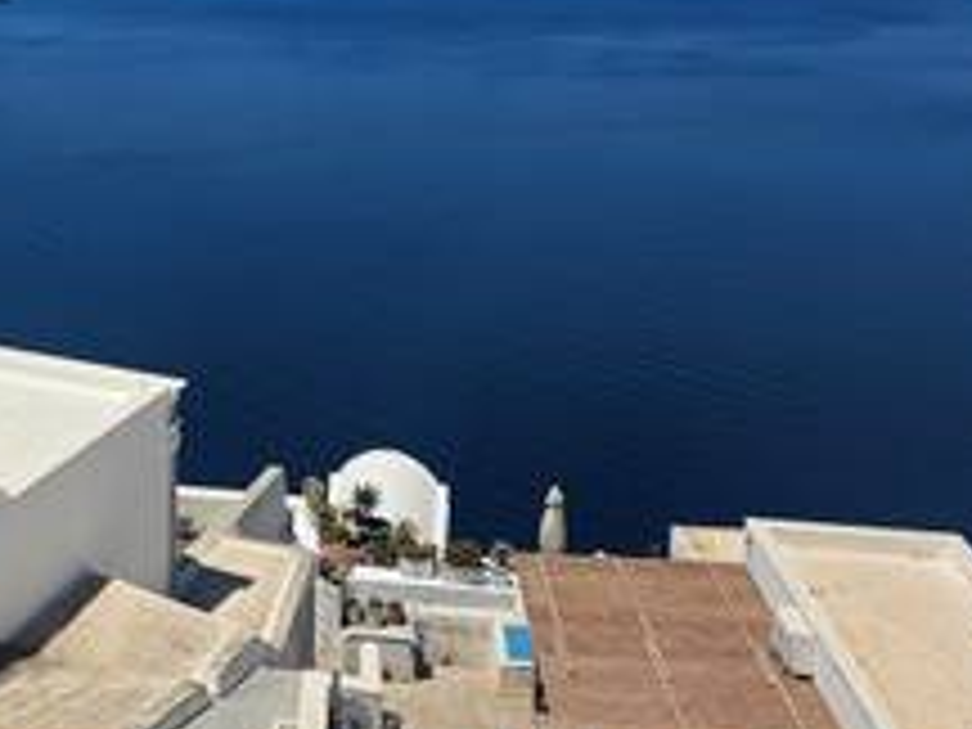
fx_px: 1432
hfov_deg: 35.3
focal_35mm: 51
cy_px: 22
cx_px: 99
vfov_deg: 27.2
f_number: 1.8
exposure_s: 1/3861
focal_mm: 5.4
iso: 25
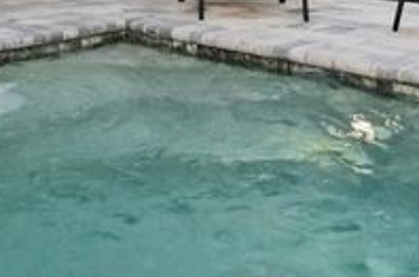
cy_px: -87
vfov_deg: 21.3
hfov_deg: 34.2
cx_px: 94
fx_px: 662
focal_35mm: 57
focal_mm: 16
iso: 160
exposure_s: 1/8
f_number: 8
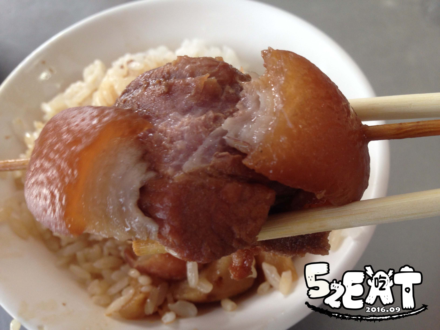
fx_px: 419
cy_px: 165
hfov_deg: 55.4
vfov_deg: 42.9
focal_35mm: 33
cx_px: 220
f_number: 2.4
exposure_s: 1/20
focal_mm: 4.12
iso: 80
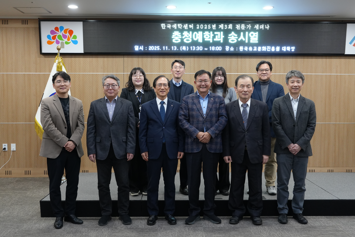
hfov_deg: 47.4
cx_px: 178
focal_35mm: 41
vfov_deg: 32.6
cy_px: 118
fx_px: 404
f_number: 5.6
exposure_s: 1/160
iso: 2500
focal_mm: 41
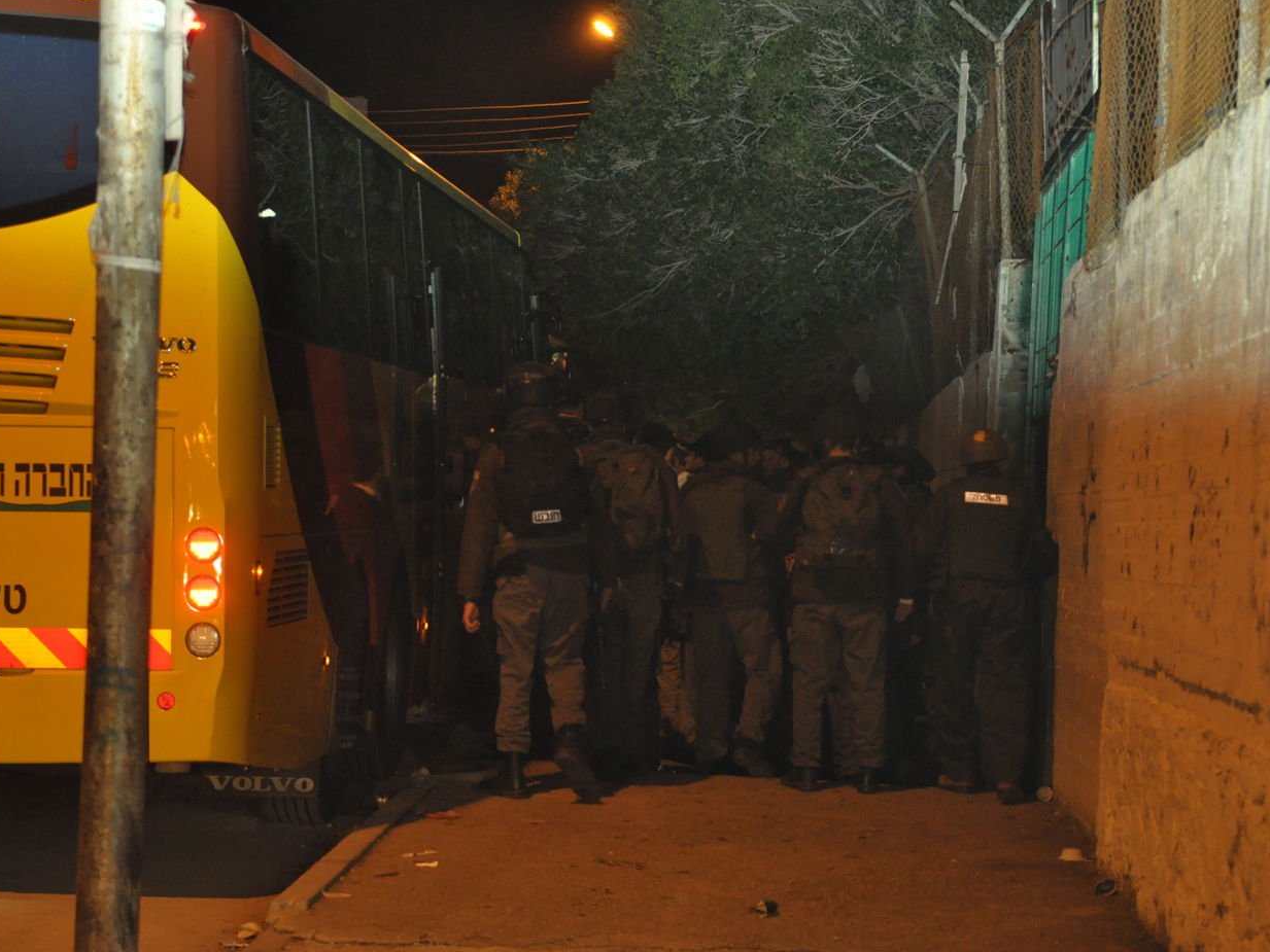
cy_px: 475
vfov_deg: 17.4
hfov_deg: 23.0
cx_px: 641
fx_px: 3119
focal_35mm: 85
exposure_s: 1/60
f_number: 2.8
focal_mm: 52
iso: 2000
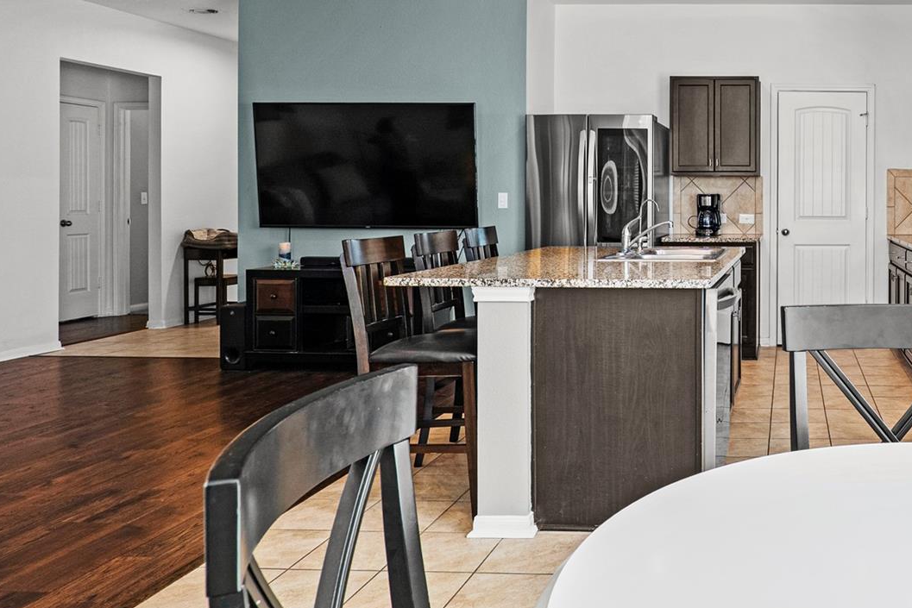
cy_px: 202
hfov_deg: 54.3
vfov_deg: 41.8
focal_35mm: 31
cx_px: 782
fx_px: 785
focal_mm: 16
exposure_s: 1/5
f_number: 7.1
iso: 400
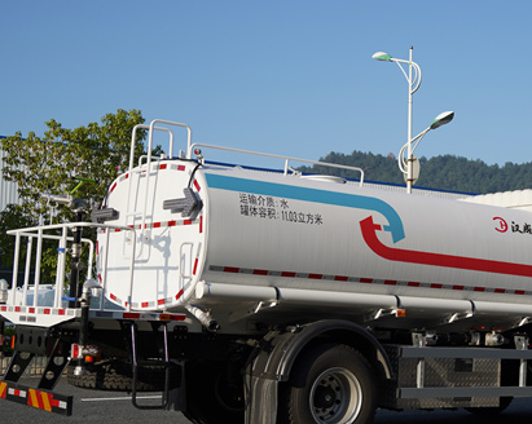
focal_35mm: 64
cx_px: 375
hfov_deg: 29.3
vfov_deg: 23.8
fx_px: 1007
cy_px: 242
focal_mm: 35
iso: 125
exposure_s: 1/800
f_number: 3.2
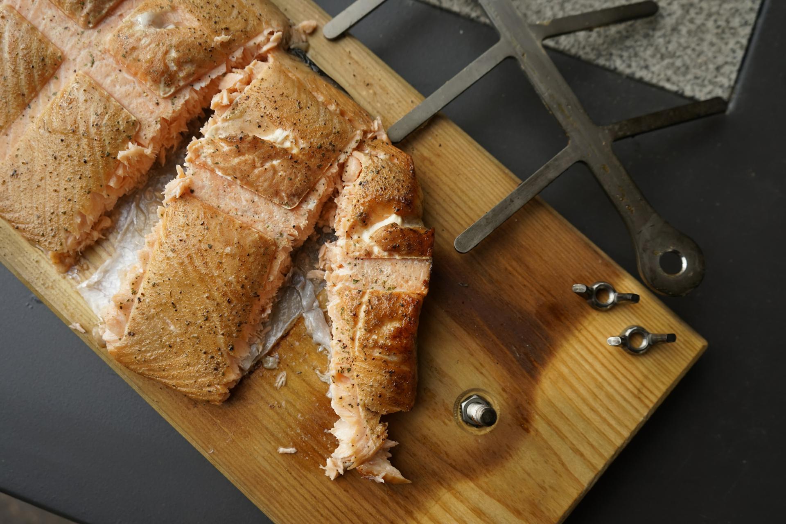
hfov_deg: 60.3
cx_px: 393
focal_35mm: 31
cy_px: 262
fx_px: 677
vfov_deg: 42.3
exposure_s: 1/640
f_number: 4.5
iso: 400
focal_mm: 31
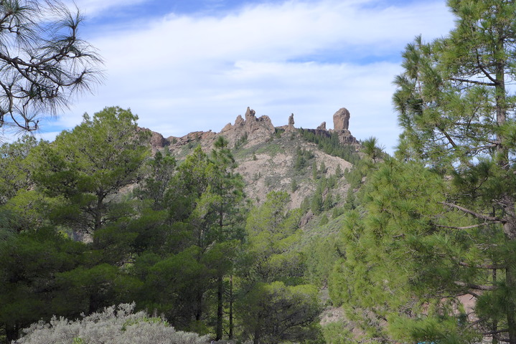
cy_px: 172
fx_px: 502
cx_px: 258
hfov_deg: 54.4
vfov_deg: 37.9
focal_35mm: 35
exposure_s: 1/1600
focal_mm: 6.9
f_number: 2.8
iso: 125
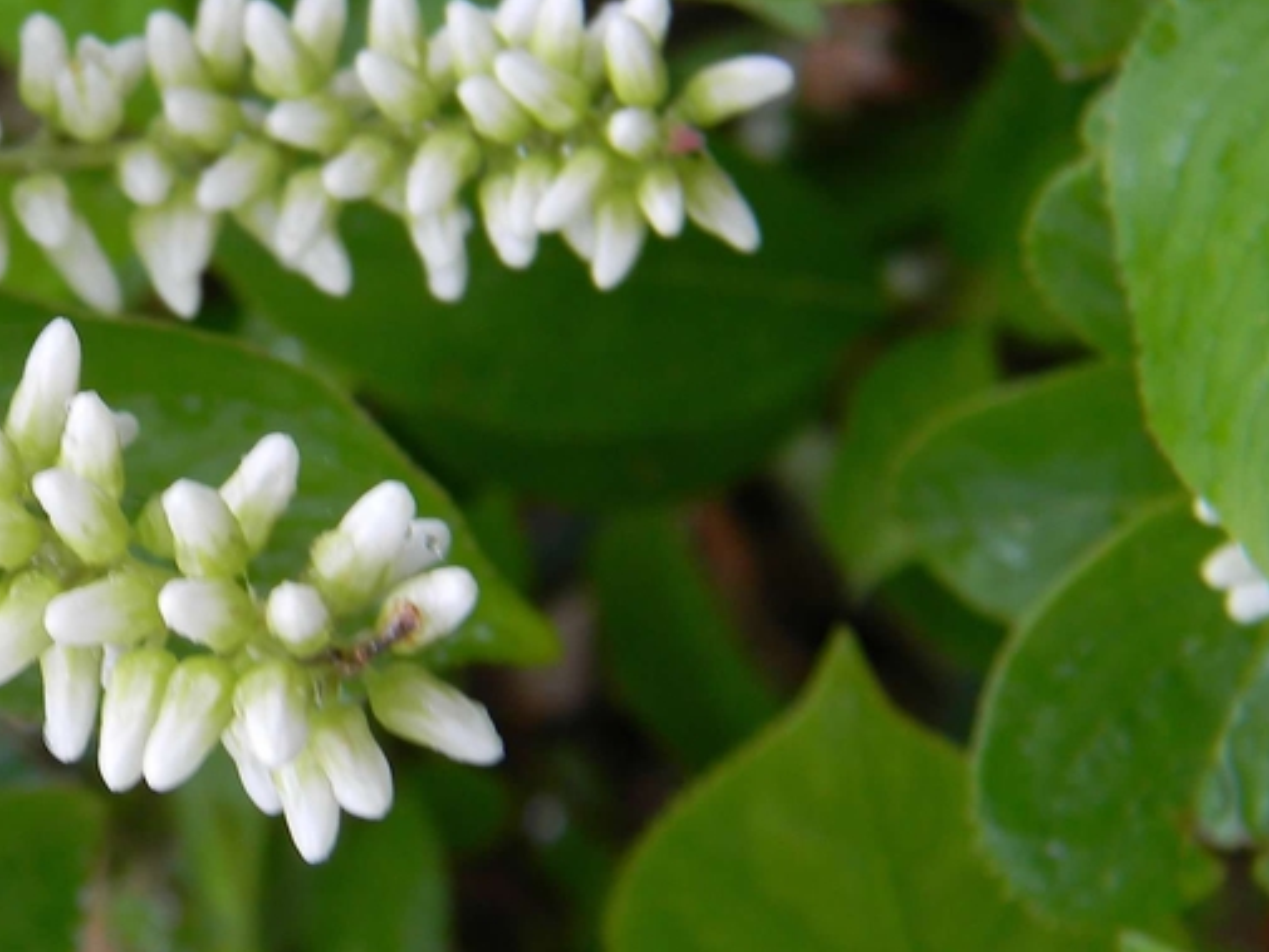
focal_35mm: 71
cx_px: 171
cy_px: 397
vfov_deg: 20.7
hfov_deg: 26.6
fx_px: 2603
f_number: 3.9
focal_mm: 8.6
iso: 80
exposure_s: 1/41.1
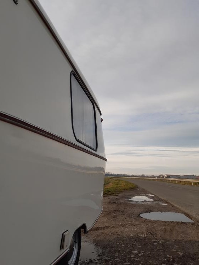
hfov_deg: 53.1
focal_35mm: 26
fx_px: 199
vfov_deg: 67.3
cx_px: 100
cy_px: 132
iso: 40
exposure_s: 1/1357
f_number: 1.7
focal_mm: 3.92
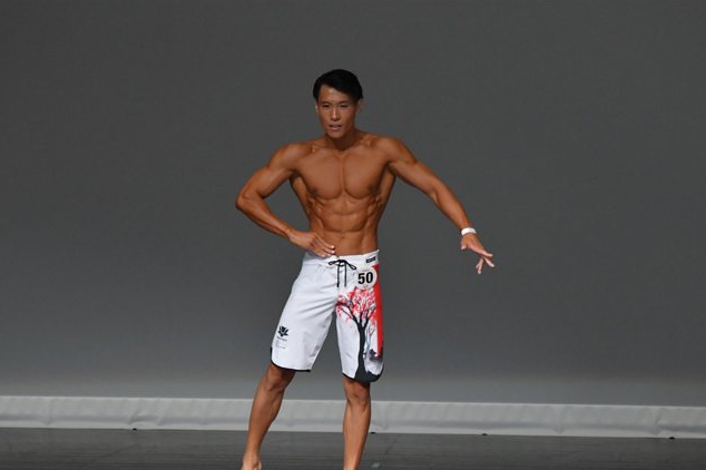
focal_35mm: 422
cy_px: 285
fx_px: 8271
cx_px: 364
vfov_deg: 3.3
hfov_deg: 4.9
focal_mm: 230
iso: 4000
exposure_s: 1/400
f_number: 5.6
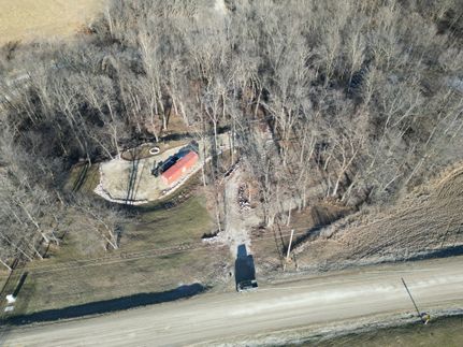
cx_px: 232
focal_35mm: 24
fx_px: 321
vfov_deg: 56.8
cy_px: 174
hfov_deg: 71.6
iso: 100
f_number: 1.7
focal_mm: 6.72
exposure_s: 1/1000
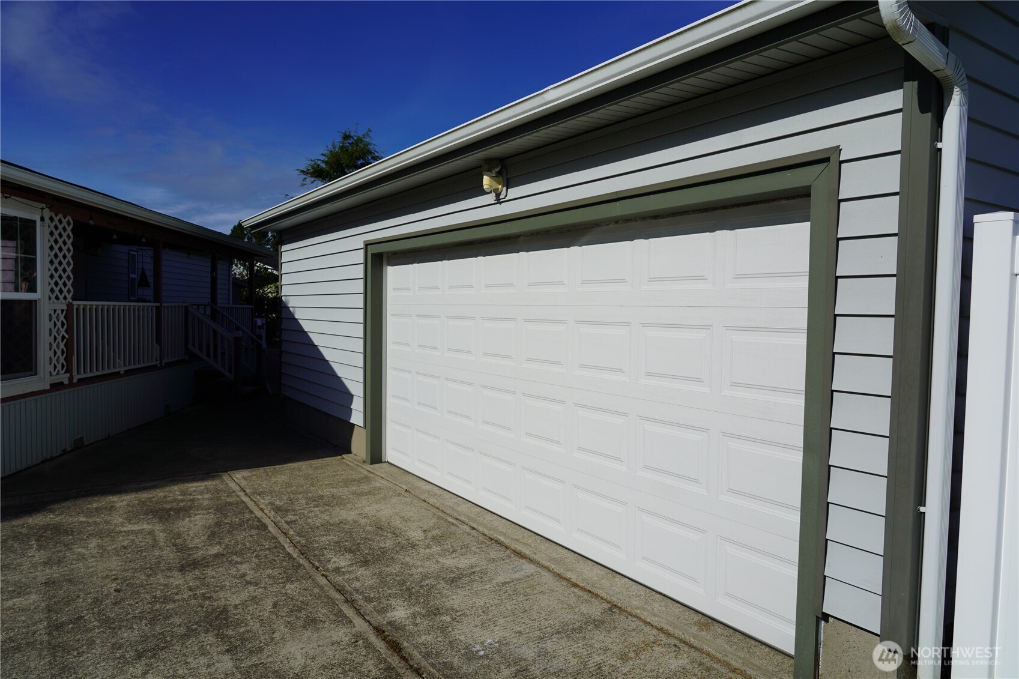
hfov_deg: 73.7
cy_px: 340
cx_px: 510
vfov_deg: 53.1
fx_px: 679
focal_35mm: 24
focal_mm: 24
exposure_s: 1/2000
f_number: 5
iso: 100
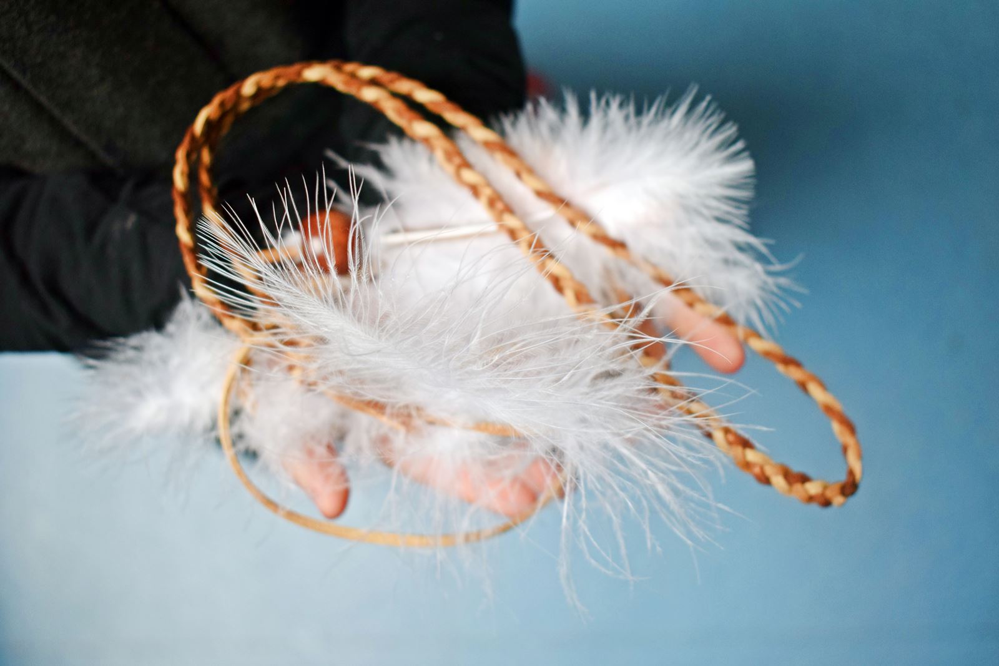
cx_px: 500
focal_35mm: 51
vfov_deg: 26.5
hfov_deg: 38.9
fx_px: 1415
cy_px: 333
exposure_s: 1/60
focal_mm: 34
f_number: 4.5
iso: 800
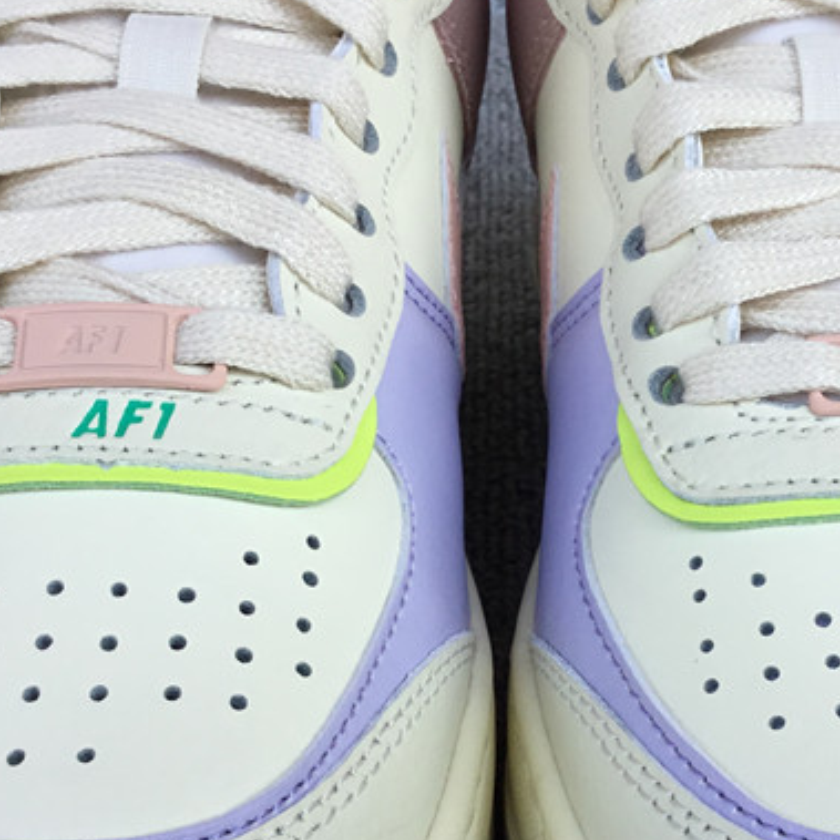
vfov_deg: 26.3
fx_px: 1785
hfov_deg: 26.4
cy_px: 591
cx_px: 525
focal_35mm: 65
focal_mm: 3.3
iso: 25
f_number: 2.4
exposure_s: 1/431
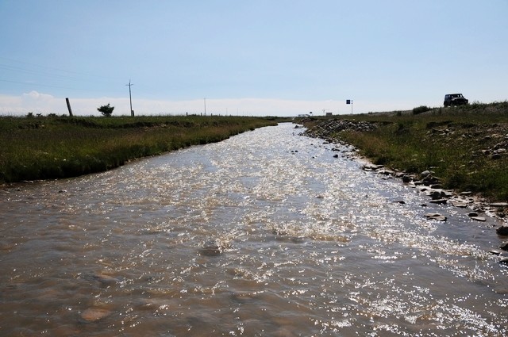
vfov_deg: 43.5
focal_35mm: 30
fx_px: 423
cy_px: 168
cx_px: 254
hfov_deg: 62.0
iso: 200
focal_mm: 20
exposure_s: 1/2000
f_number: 6.3
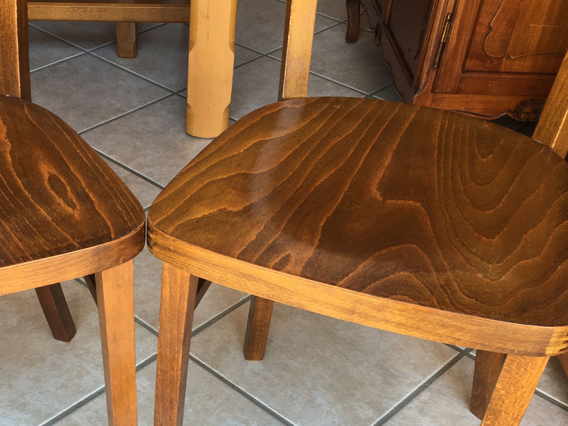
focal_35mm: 51
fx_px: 837
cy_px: 363
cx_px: 143
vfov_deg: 27.8
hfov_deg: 36.6
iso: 32
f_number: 2.2
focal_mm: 4.15
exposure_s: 1/50
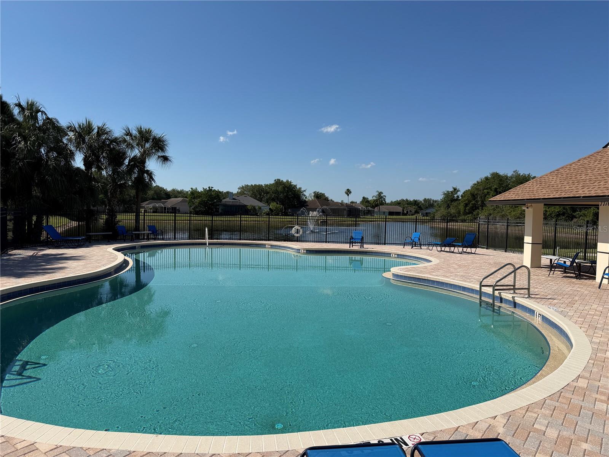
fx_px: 422
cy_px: 228
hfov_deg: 71.6
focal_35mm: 24
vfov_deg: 56.8
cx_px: 304
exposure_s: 1/8130
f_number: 1.78
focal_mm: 6.76
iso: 80
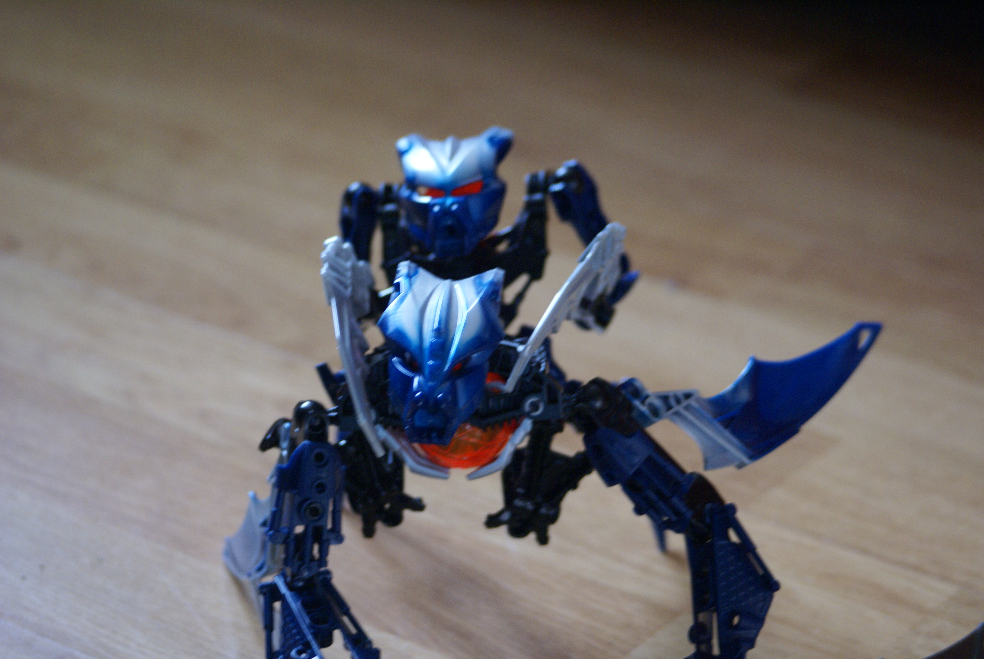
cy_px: 330
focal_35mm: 105
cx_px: 492
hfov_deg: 19.4
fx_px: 2873
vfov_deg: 13.1
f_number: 4.5
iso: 400
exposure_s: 1/80
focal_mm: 70
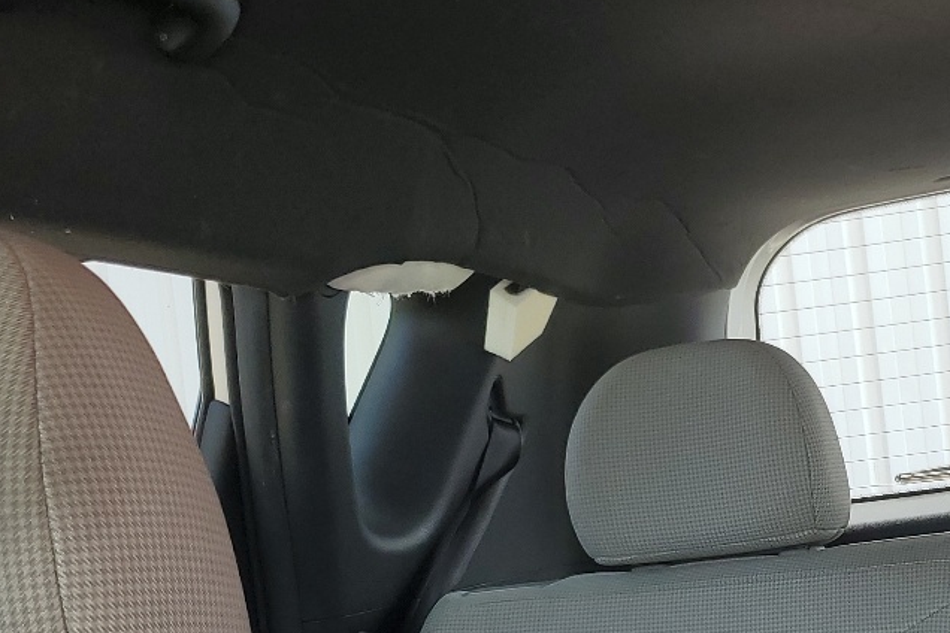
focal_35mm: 68
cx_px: 890
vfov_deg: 19.7
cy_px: 554
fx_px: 1794
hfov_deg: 28.3
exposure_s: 1/164
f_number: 1.5
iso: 50
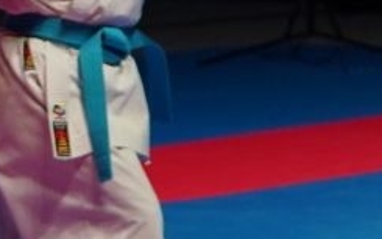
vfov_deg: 2.5
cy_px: 12
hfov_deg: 3.8
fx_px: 5464
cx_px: 1319
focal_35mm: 525
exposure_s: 1/500
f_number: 2.8
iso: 500
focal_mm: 70
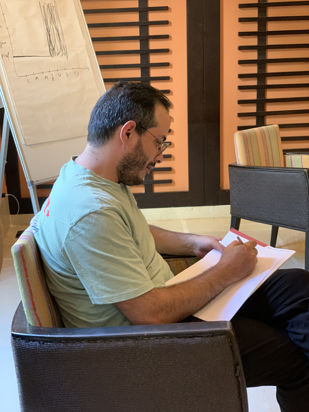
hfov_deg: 28.0
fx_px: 619
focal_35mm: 52
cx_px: 154
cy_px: 206
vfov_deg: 36.8
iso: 250
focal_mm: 6
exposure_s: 1/50
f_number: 2.4
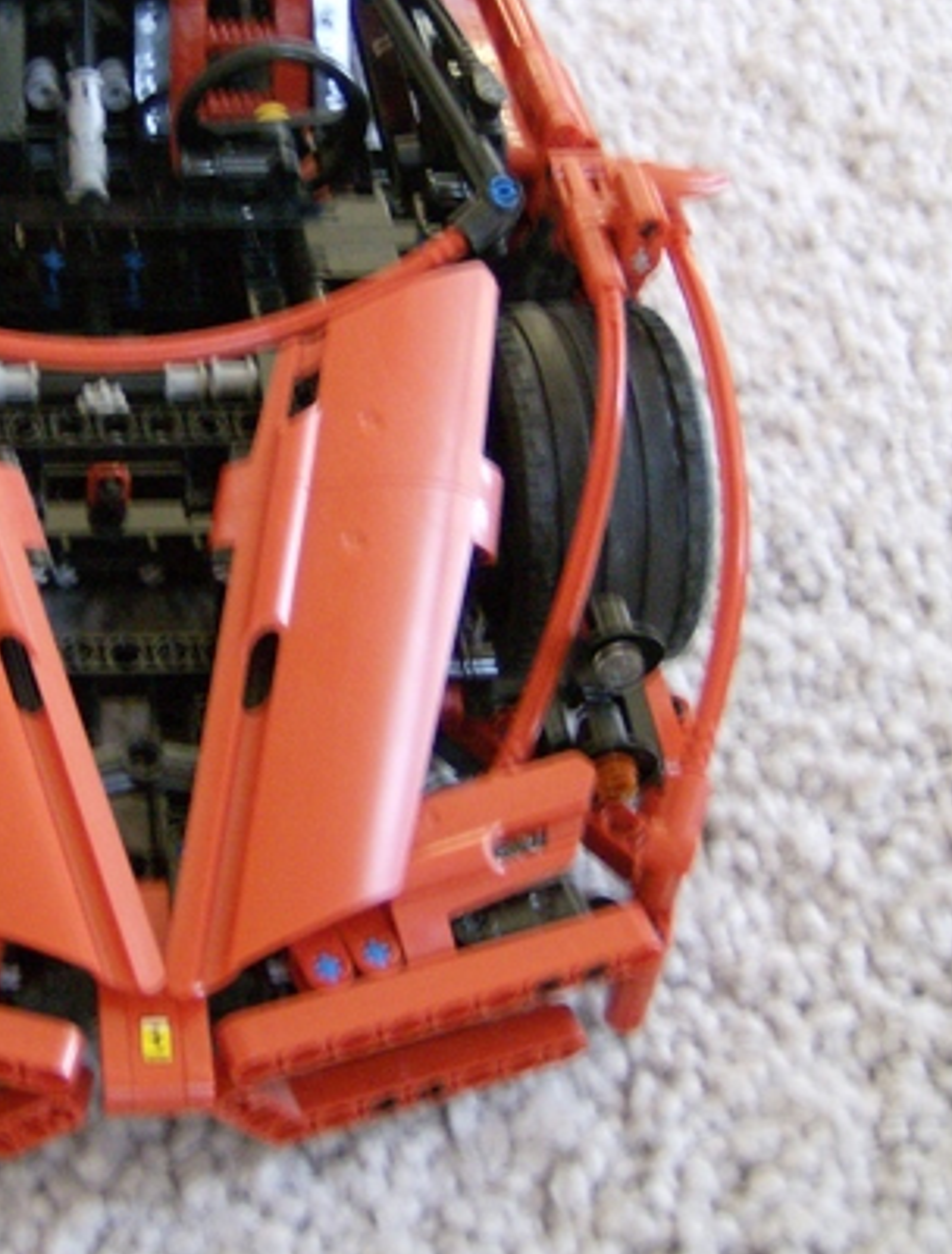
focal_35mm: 63
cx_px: 150
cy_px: 354
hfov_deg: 23.0
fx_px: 2291
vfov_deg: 30.2
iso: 200
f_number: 2.8
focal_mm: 6
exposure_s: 1/11.9
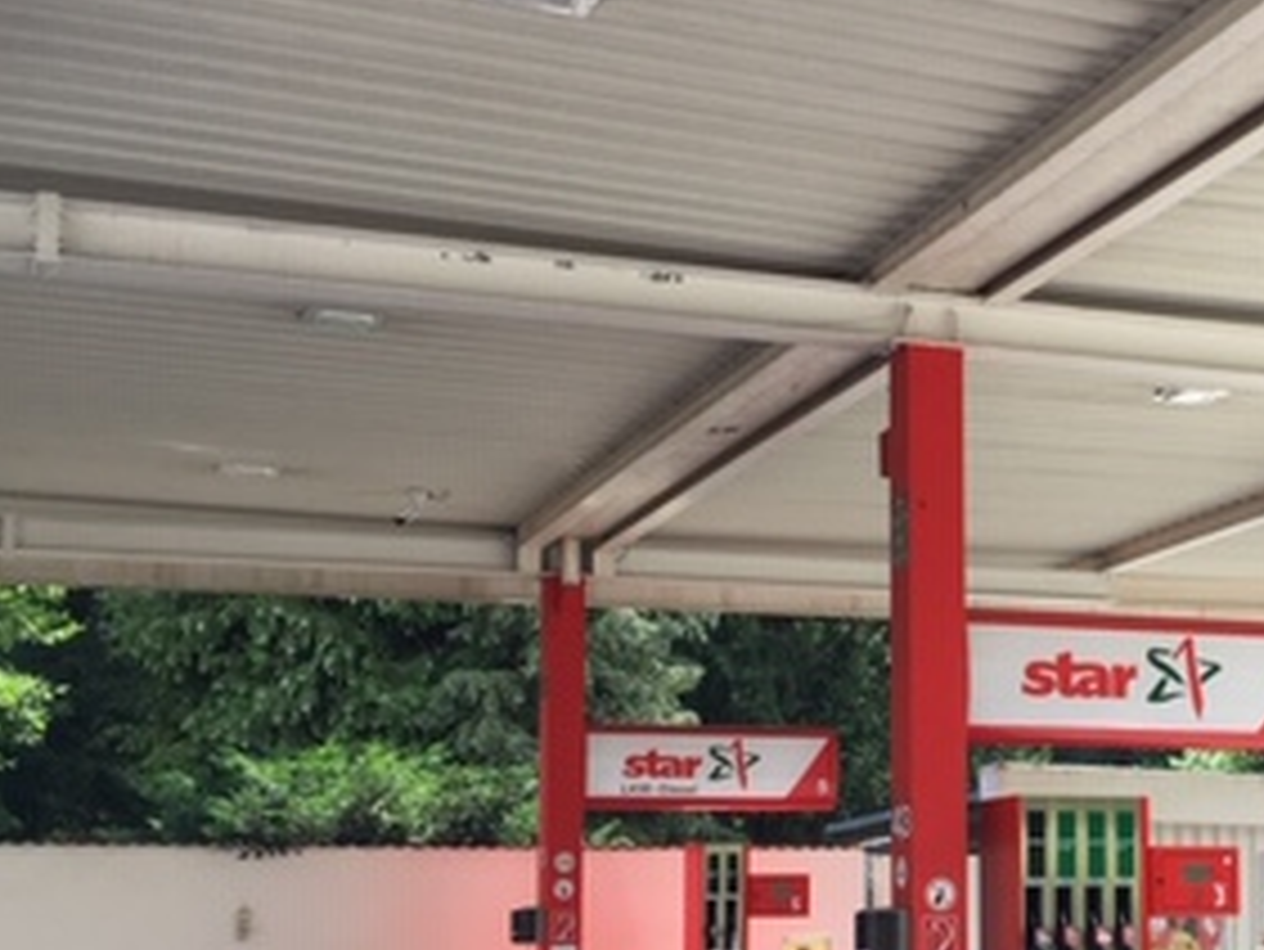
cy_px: 666
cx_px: 1215
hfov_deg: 27.9
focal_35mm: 66
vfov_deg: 22.1
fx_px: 2411
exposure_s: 1/353
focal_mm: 4.15
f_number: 2.2
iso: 25
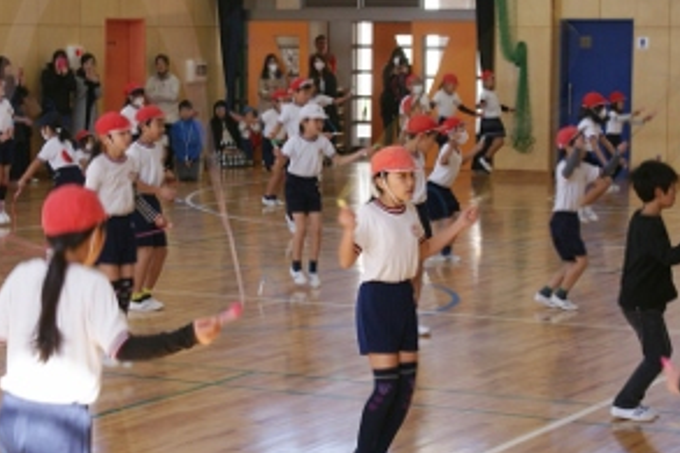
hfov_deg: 19.7
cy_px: 242
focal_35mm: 104
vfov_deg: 13.2
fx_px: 1959
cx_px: 255
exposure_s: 1/80
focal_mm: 45
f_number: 5.6
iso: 125
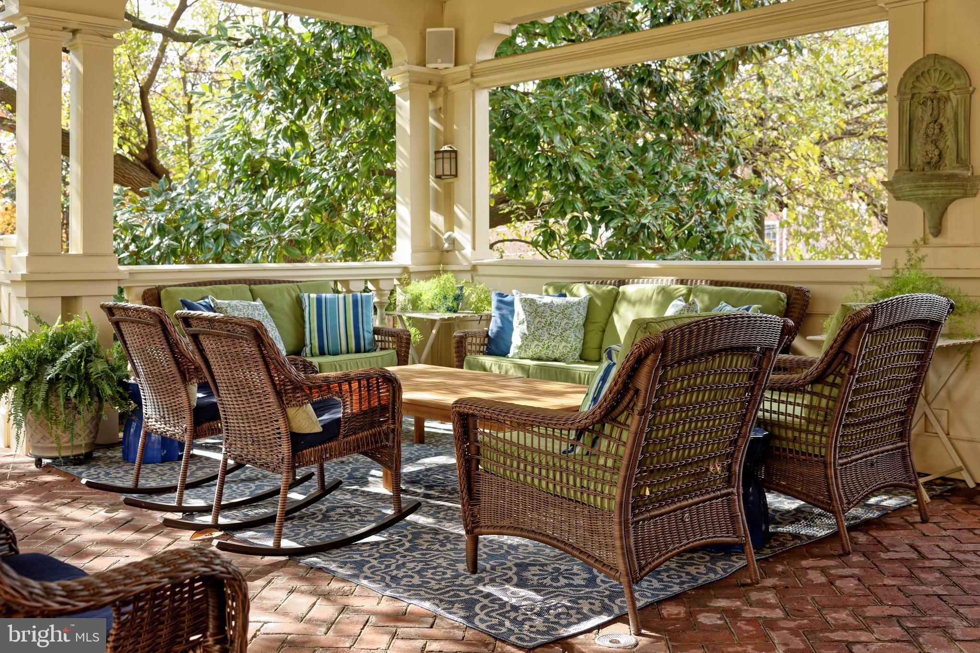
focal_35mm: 38
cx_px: 490
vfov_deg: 35.1
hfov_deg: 50.7
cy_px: 326
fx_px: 1035
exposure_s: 1/80
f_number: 5
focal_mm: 38
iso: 320
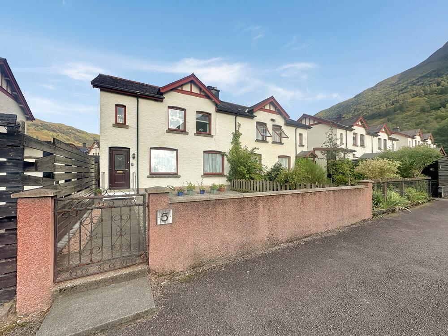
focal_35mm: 14
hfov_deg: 102.1
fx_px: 181
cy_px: 168
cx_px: 224
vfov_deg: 85.7
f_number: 2.2
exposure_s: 1/1490
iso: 50
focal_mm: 2.22
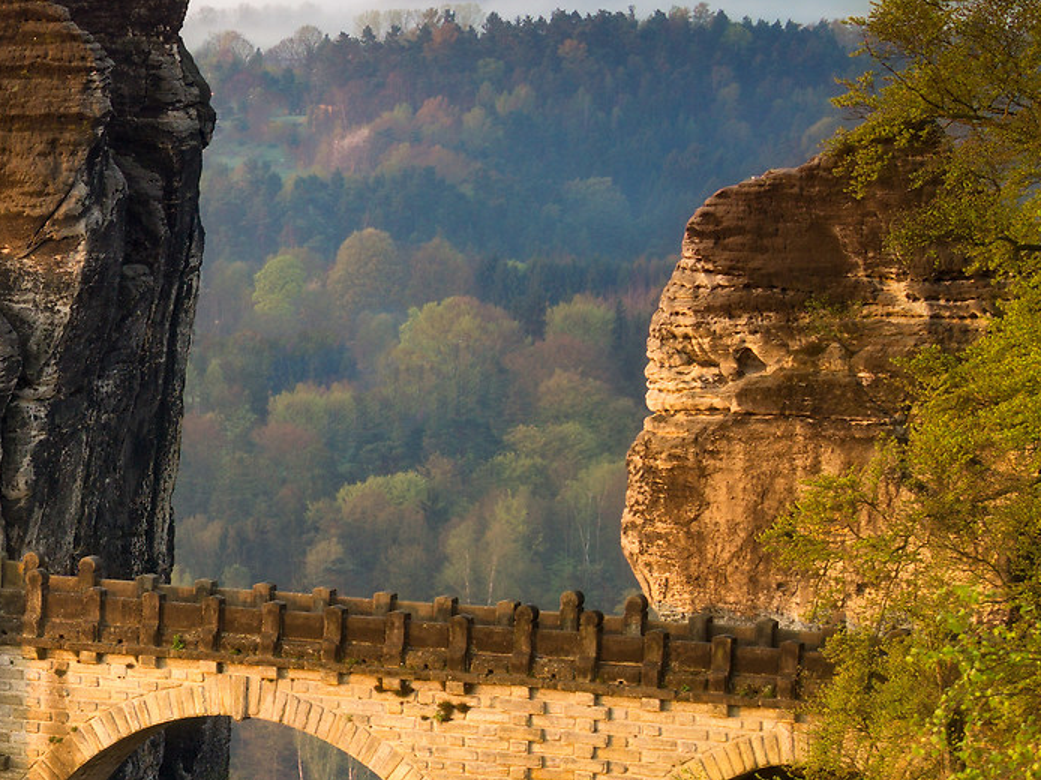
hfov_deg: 11.4
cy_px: 789
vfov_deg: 9.0
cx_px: -669
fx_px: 4950
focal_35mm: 165
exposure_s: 1/20
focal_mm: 33
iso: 100
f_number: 8
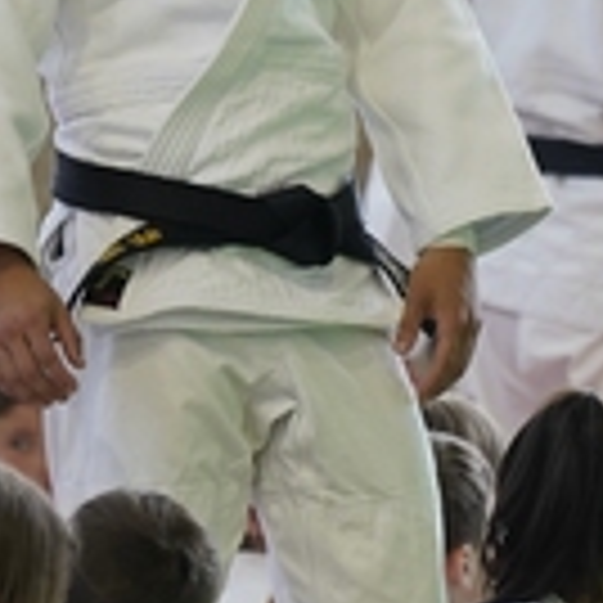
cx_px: 310
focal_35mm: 1017
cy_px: 65
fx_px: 20043
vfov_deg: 1.7
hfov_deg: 1.7
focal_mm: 200
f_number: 4
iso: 1600
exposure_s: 1/640
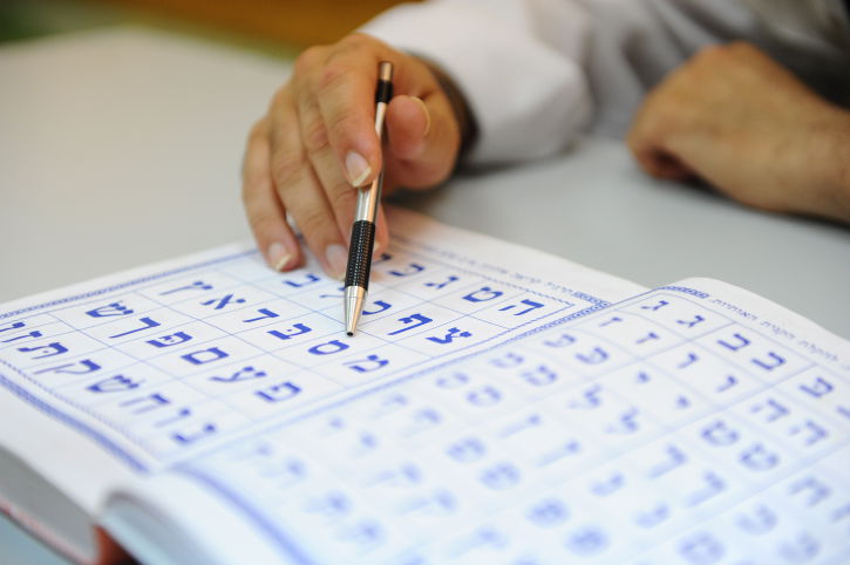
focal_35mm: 66
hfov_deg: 30.5
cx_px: 425
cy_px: 282
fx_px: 1557
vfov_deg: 20.6
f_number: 2.8
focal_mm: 66
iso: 1250
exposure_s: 1/200
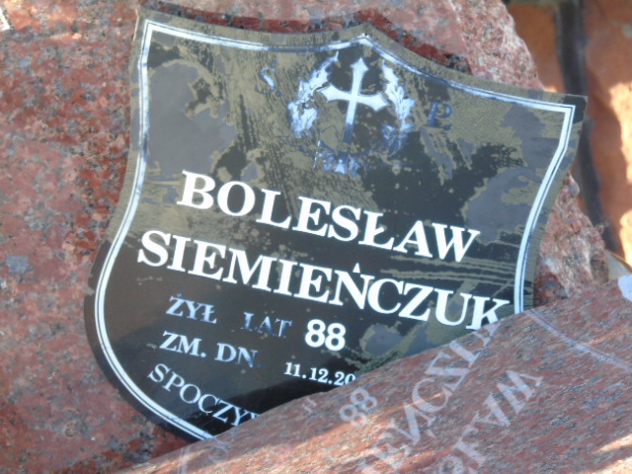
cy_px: 237
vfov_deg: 3.6
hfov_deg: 4.8
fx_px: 7613
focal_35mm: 417
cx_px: 316
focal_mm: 74
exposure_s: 1/125
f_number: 5.3
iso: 400
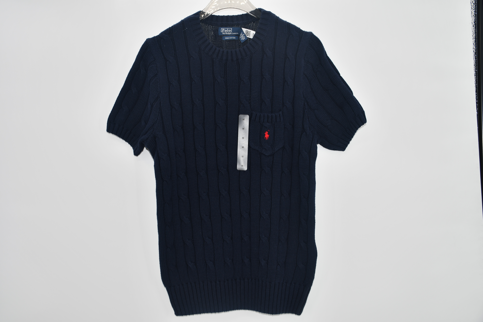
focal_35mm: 34
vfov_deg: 38.9
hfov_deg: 55.8
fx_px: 456
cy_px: 161
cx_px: 242
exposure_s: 1/250
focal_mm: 23
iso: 100
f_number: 5
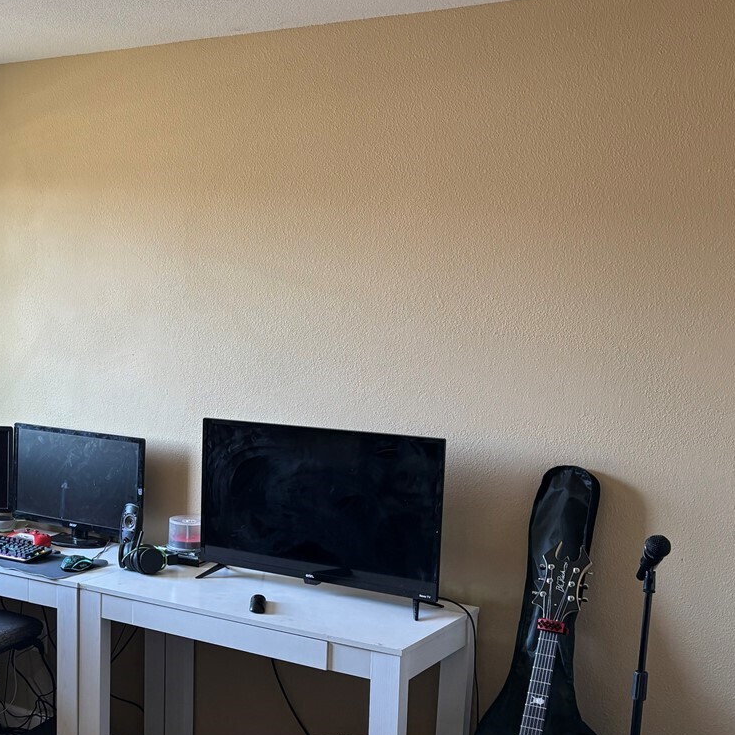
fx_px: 1201
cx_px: 105
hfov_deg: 32.7
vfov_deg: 33.8
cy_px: 468
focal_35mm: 50
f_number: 1.6
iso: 125
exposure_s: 1/73
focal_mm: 5.96
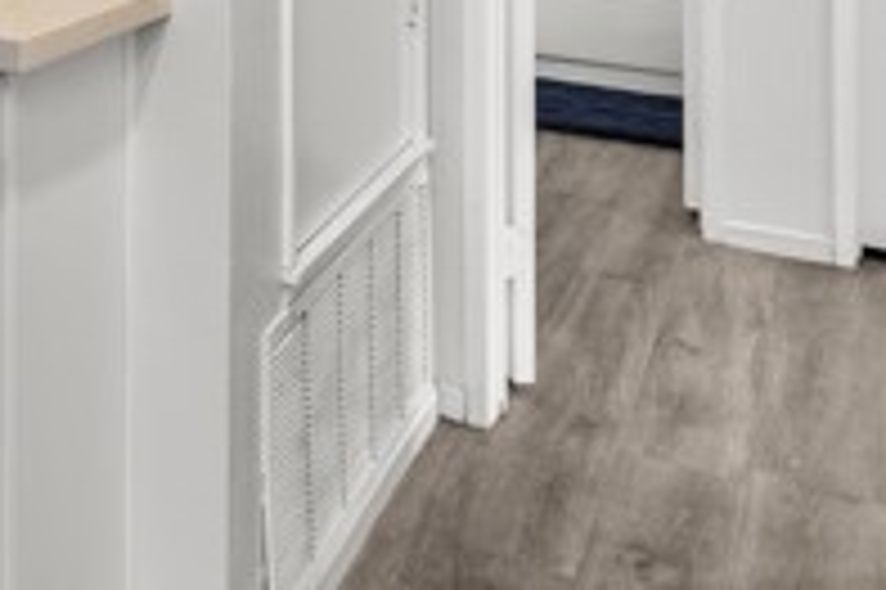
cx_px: -112
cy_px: -250
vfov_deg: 22.2
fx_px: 1279
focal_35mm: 52
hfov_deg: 33.0
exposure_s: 1.6
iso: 250
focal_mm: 16
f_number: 11
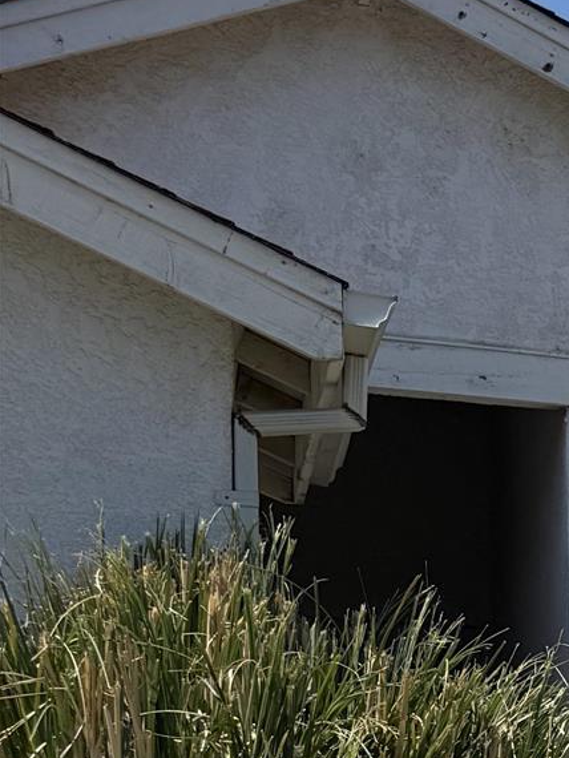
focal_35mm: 97
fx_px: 2124
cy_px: 965
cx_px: 1146
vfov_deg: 18.9
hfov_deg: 13.1
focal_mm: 6.76
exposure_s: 1/6711
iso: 80
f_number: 1.78
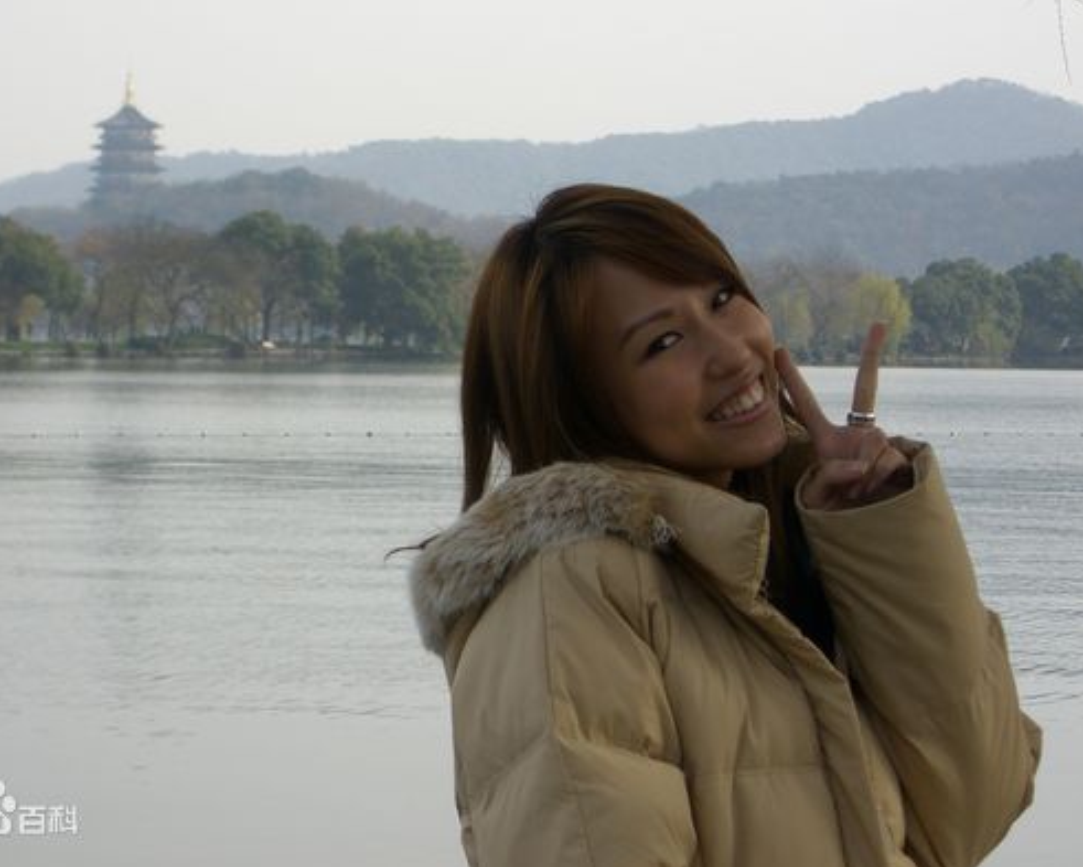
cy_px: 388
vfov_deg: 11.4
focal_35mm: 136
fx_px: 4360
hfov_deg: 14.2
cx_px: 498
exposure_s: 1/320
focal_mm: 18.6
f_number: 5.2
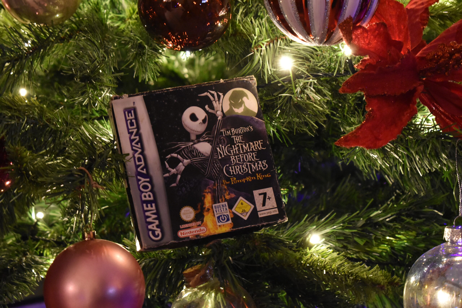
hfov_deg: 24.6
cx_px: 231
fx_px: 1059
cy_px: 154
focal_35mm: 82
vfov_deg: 16.6
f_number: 5.6
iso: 3200
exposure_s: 1/4
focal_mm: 55
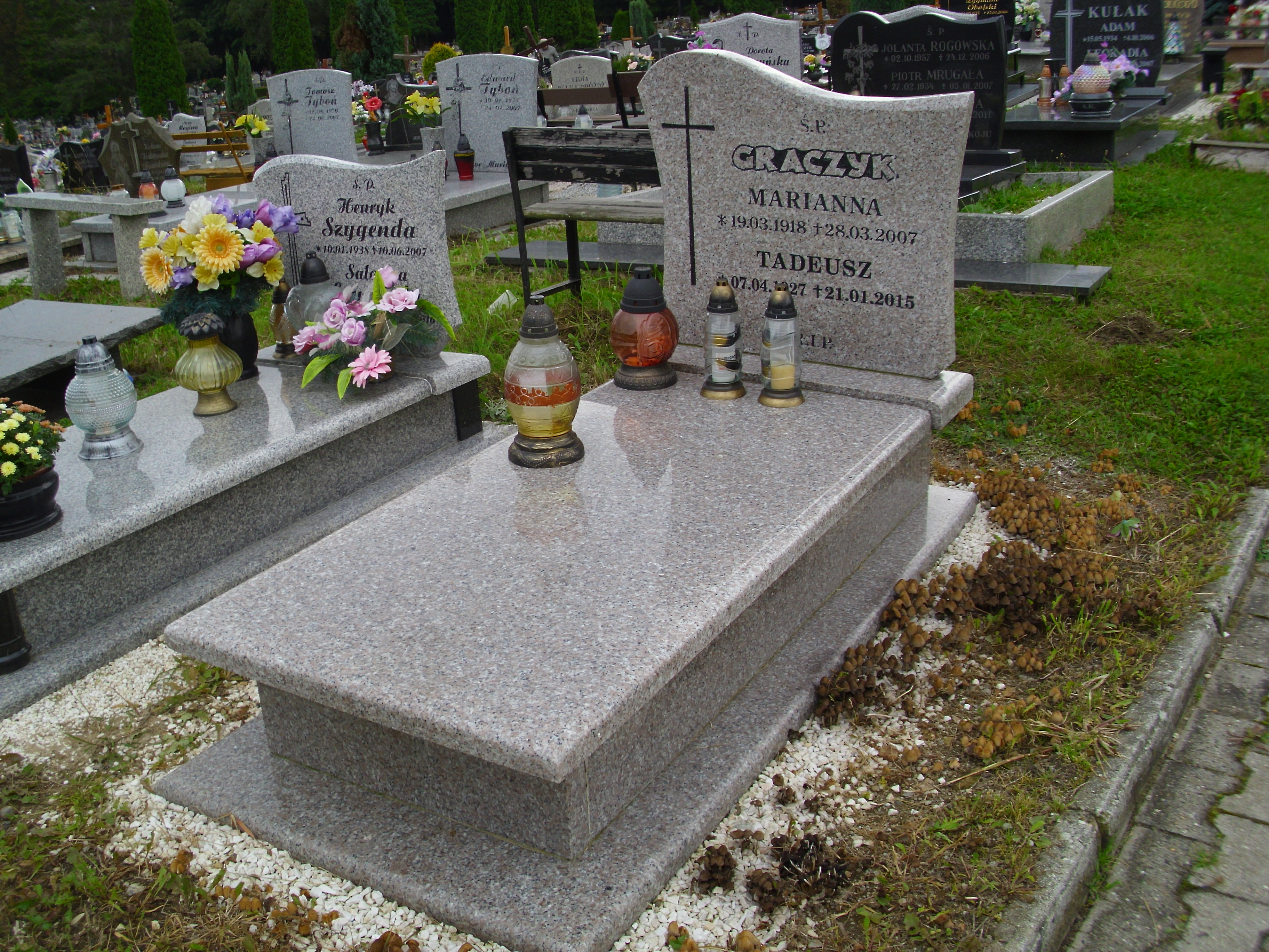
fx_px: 1283
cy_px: 476
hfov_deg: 52.6
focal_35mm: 35
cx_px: 634
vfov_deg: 40.7
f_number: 3
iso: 50
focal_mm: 6.2
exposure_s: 1/331
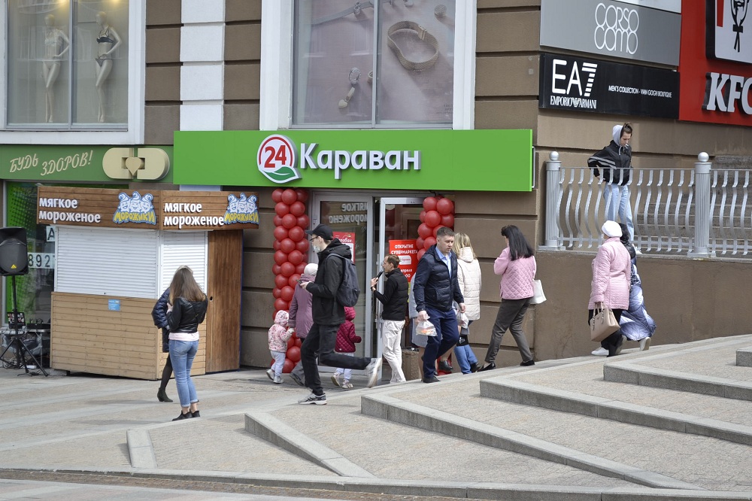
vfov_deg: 16.5
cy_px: 250
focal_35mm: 82
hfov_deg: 24.6
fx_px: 1723
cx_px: 376
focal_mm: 55
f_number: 5.6
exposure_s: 1/125
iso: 100
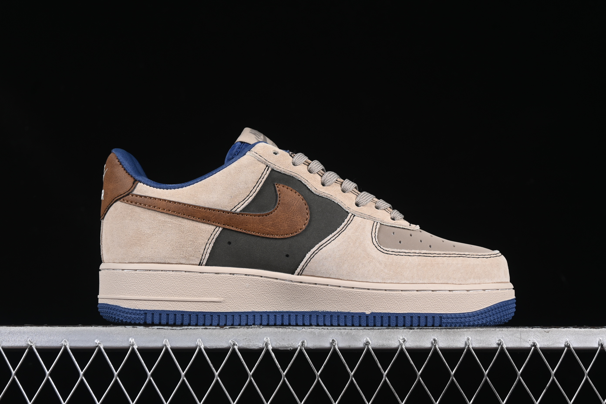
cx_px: 303
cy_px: 202
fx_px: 1262
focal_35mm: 75
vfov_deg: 18.2
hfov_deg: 27.0
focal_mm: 50
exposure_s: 1/60
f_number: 7.1
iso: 160
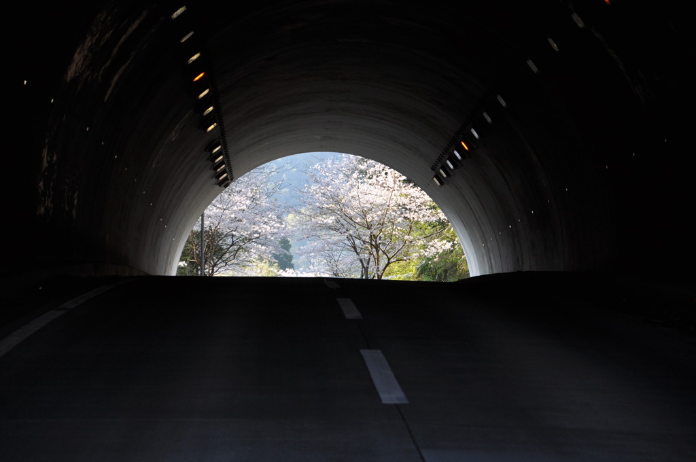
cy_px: 231
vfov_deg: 8.7
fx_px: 3041
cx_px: 348
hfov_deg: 13.1
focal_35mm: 158
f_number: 5.6
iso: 250
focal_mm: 105
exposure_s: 1/200
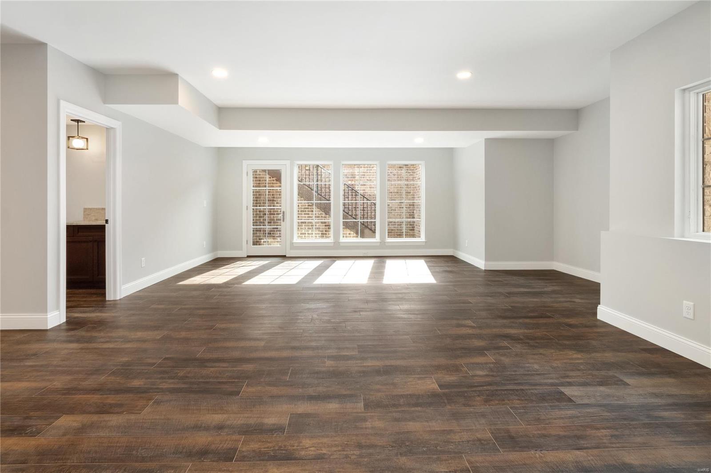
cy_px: 236
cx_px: 356
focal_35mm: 16
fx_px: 316
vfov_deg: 73.7
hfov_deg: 96.7
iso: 400
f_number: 10
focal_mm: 8
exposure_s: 1/5
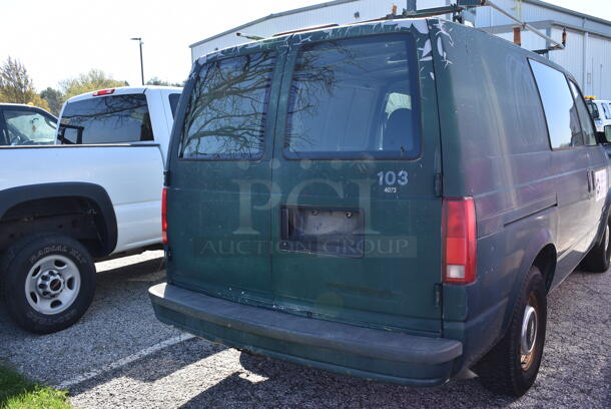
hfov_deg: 59.4
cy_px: 204
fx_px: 535
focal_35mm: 32
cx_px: 306
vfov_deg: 41.8
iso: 200
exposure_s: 1/250
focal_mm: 21
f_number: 7.1
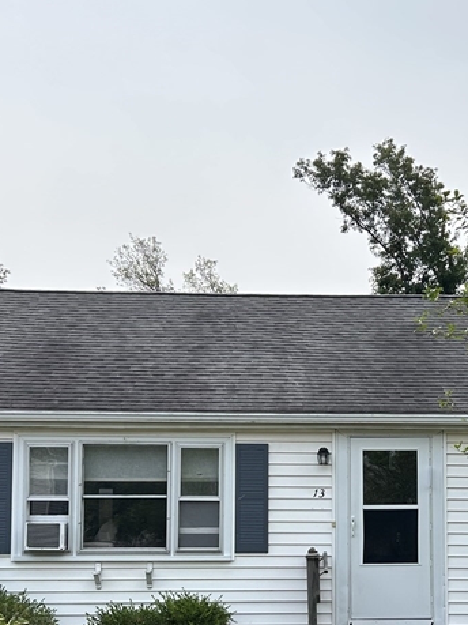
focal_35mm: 58
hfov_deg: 25.0
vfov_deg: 32.5
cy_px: 486
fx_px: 1046
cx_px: 340
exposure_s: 1/3704
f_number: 1.5
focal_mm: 5.7
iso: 50
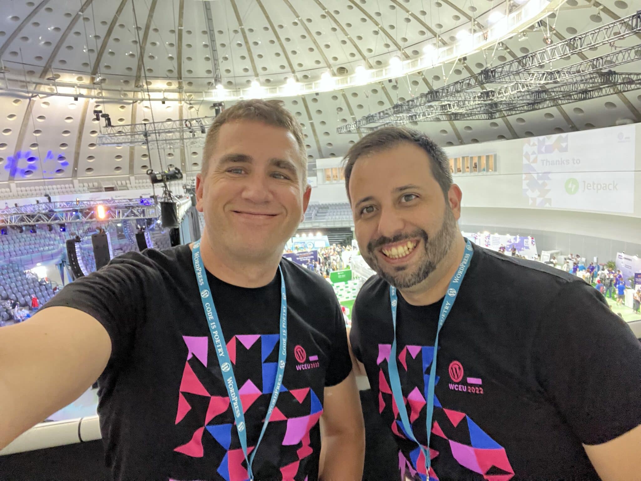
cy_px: 240
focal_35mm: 23
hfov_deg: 73.9
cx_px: 320
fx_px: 426
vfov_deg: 58.9
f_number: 2.2
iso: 640
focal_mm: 2.71
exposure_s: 1/30
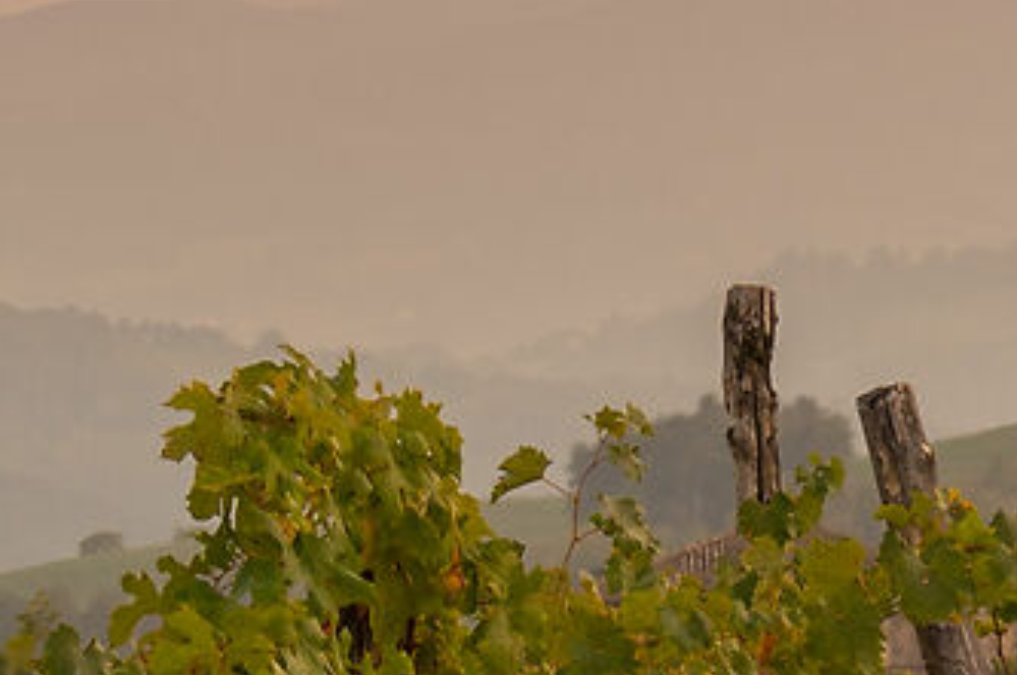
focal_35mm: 866
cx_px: 3372
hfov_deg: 2.4
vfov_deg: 1.6
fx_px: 24429
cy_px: 409
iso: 100
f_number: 11
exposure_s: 1/13
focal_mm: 120
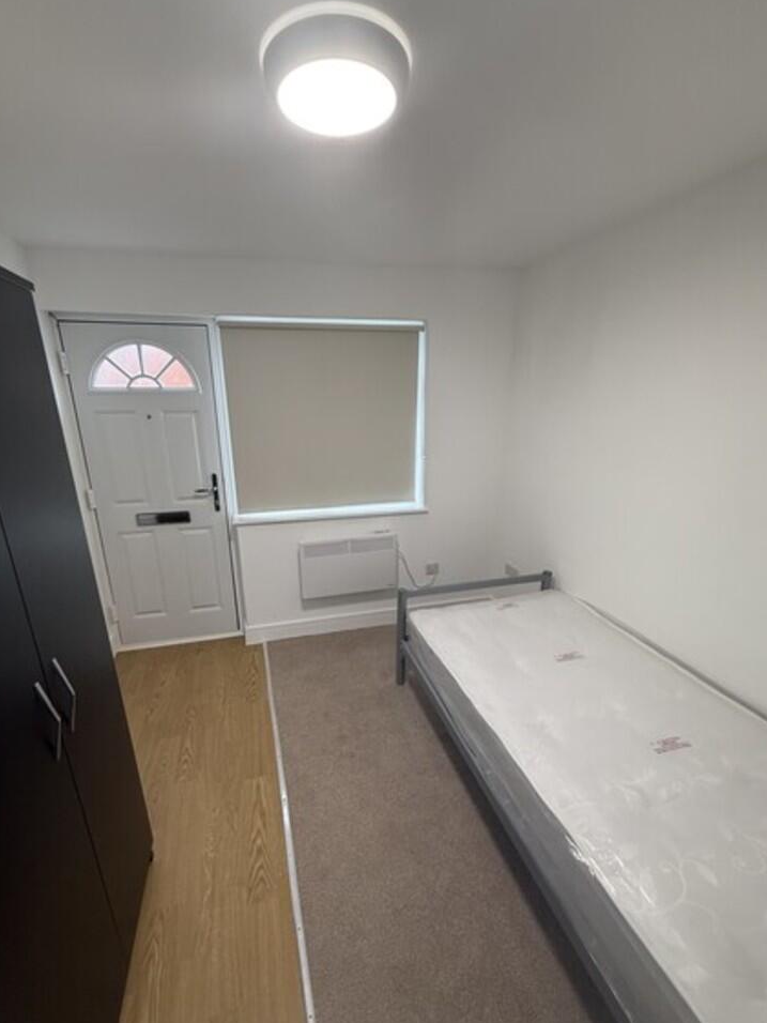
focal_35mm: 15
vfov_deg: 98.1
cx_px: 366
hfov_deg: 81.7
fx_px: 443
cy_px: 533
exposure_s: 1/100
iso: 160
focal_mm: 2.22
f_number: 2.2
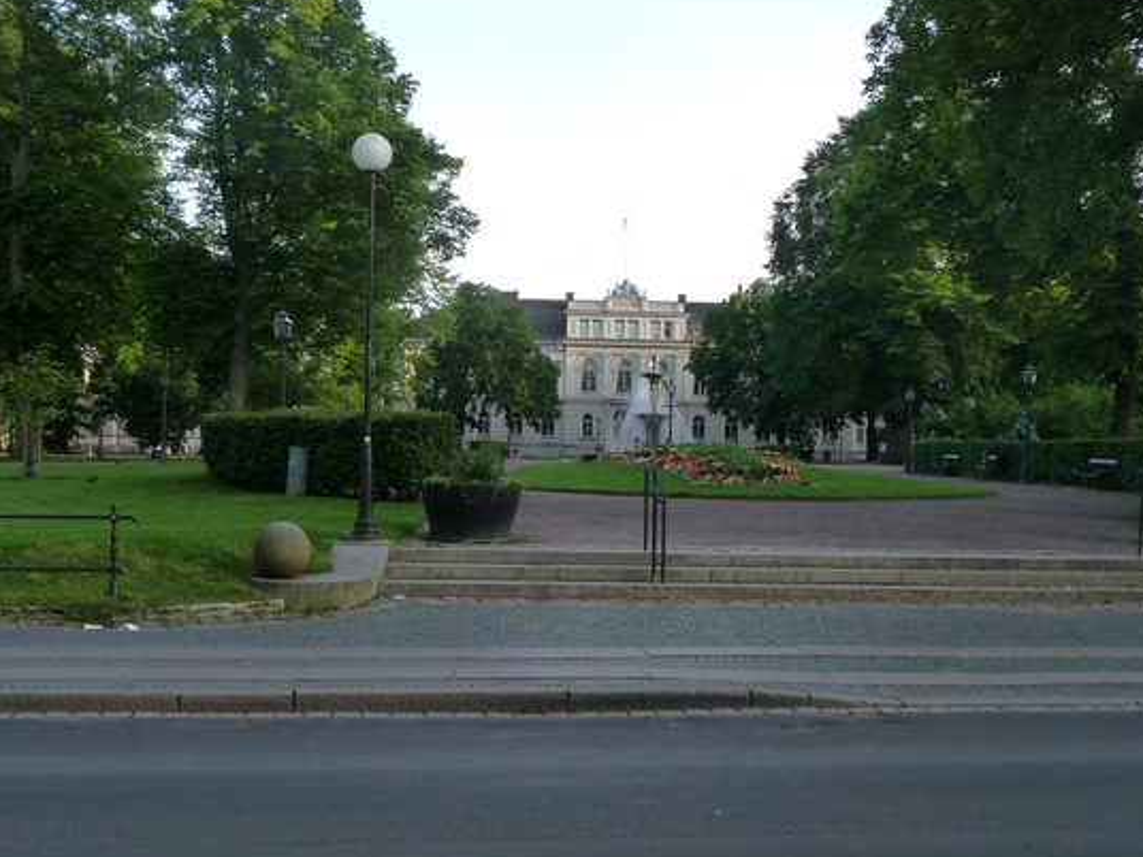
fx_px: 1420
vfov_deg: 33.6
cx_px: 576
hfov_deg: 43.9
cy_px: 446
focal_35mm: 43
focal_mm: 6
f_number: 3.7
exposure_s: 1/125
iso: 160
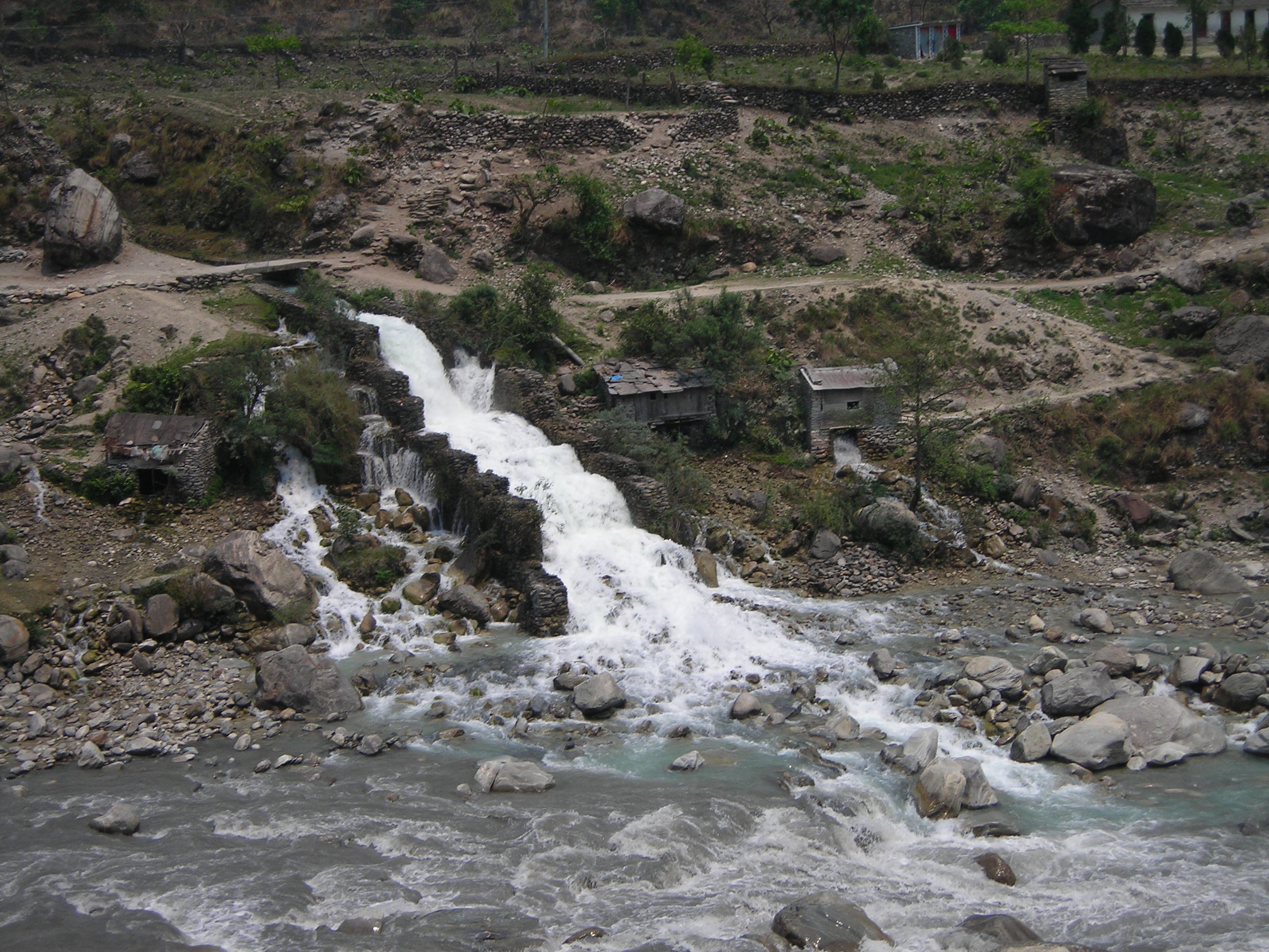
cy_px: 476
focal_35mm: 77
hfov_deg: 25.3
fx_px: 2823
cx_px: 634
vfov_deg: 19.1
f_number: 8.4
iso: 50
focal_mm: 12.7
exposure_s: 1/151
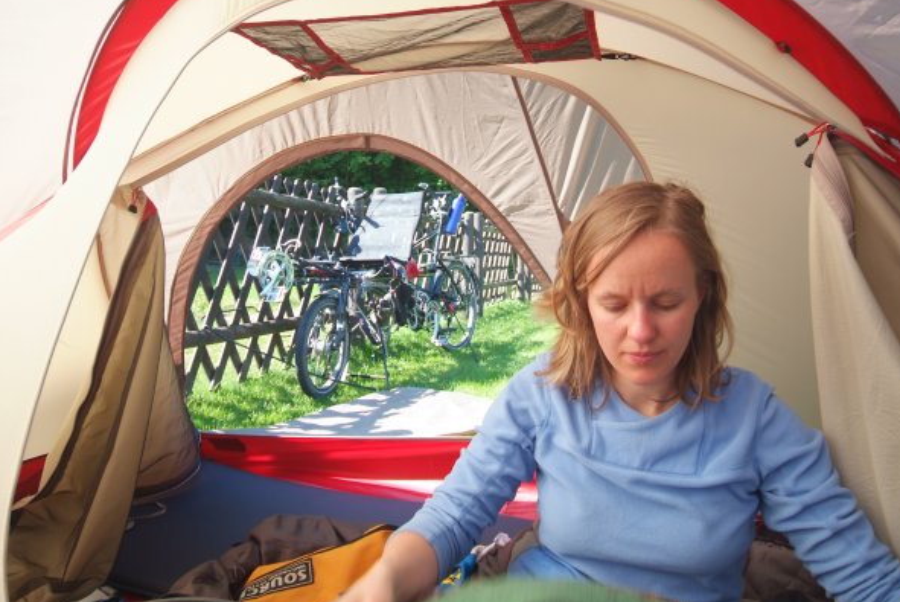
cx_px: 509
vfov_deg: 55.2
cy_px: 287
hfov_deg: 75.7
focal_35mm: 23
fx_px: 575
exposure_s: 1/60
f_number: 4.2
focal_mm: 11.5
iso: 200
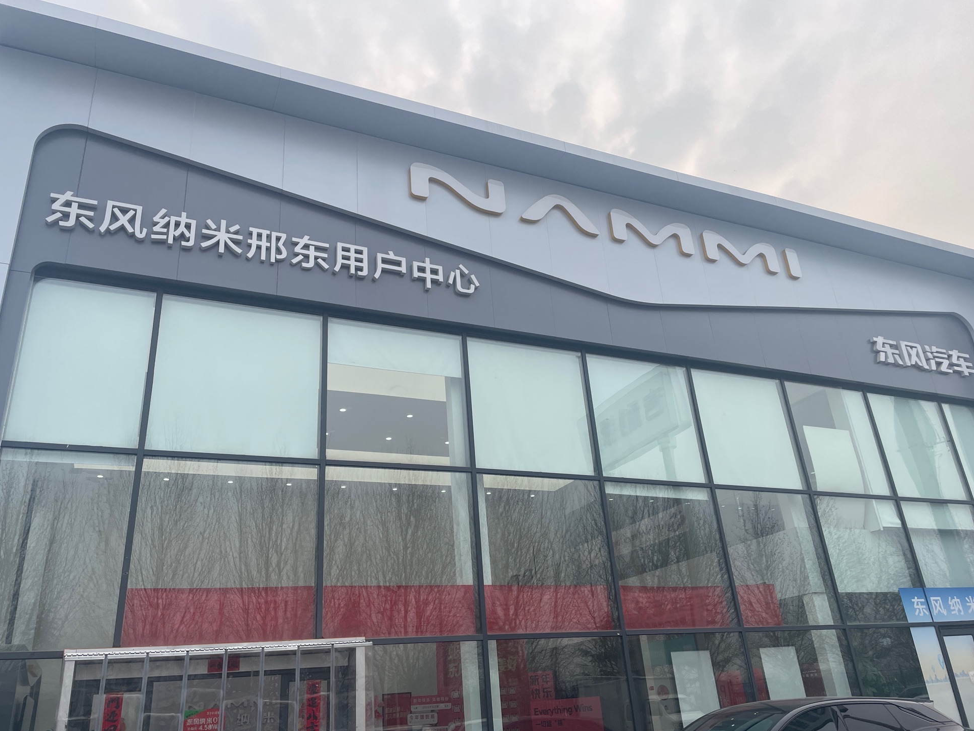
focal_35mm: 27
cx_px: 497
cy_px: 376
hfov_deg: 65.3
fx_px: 760
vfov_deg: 51.3
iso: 32
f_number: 1.6
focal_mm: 4.2
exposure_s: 1/1453
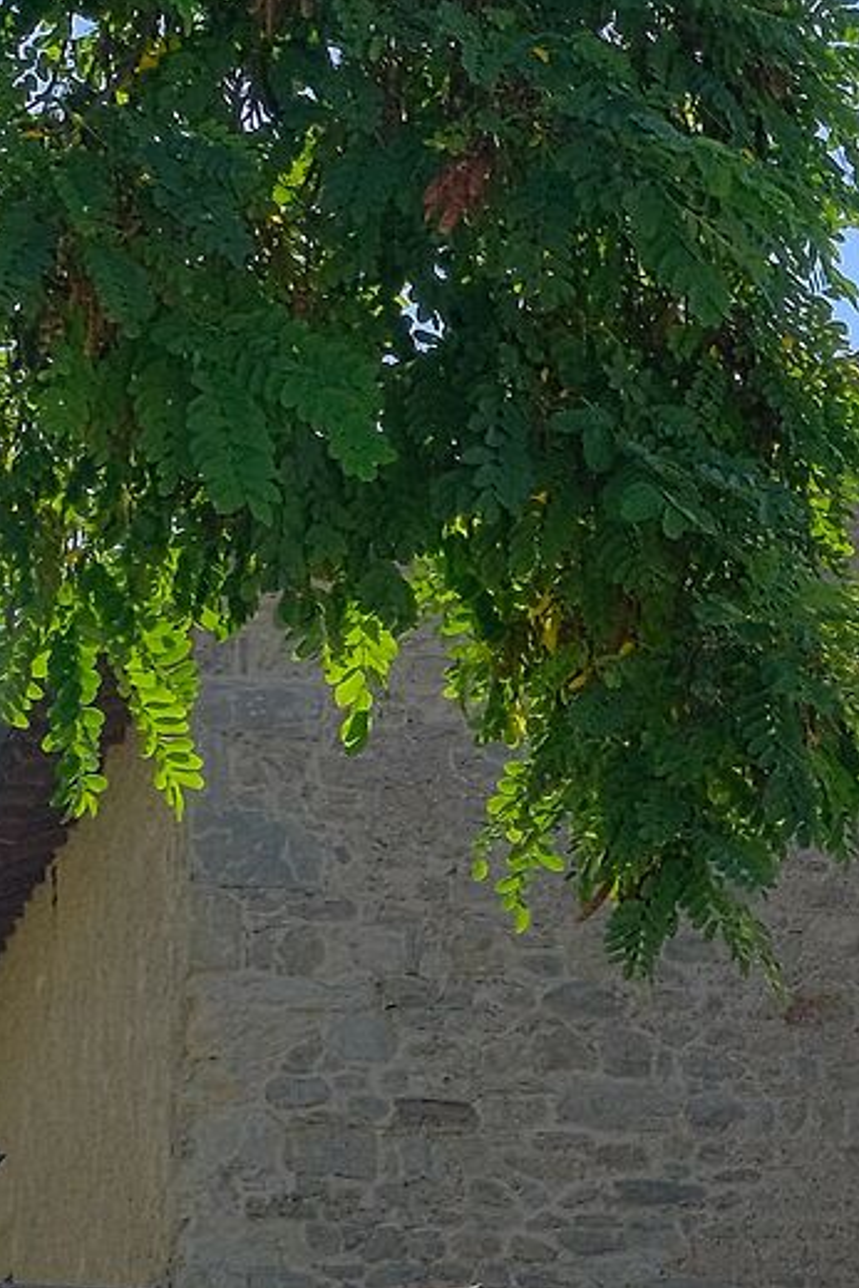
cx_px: 1497
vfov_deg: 13.9
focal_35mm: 148
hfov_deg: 8.9
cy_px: 782
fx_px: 5297
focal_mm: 21.2
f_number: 5.6
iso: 640
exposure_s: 1/640
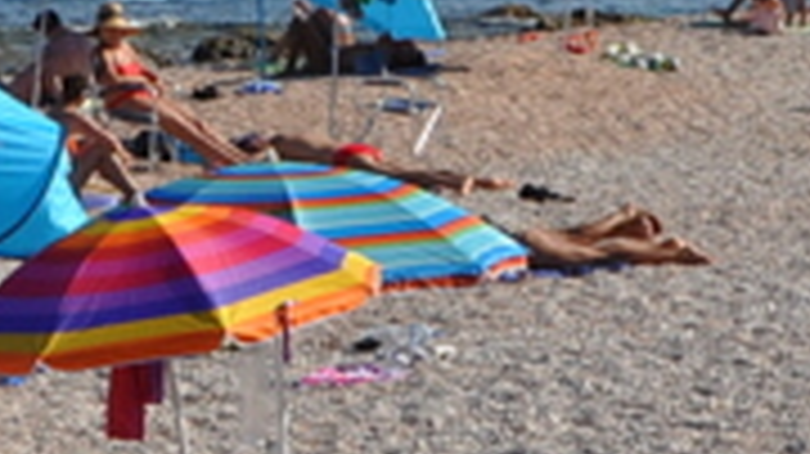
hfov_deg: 10.0
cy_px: -270
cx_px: 22
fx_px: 4594
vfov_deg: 5.6
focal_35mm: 214
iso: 200
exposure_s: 1/200
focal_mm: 24
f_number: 14
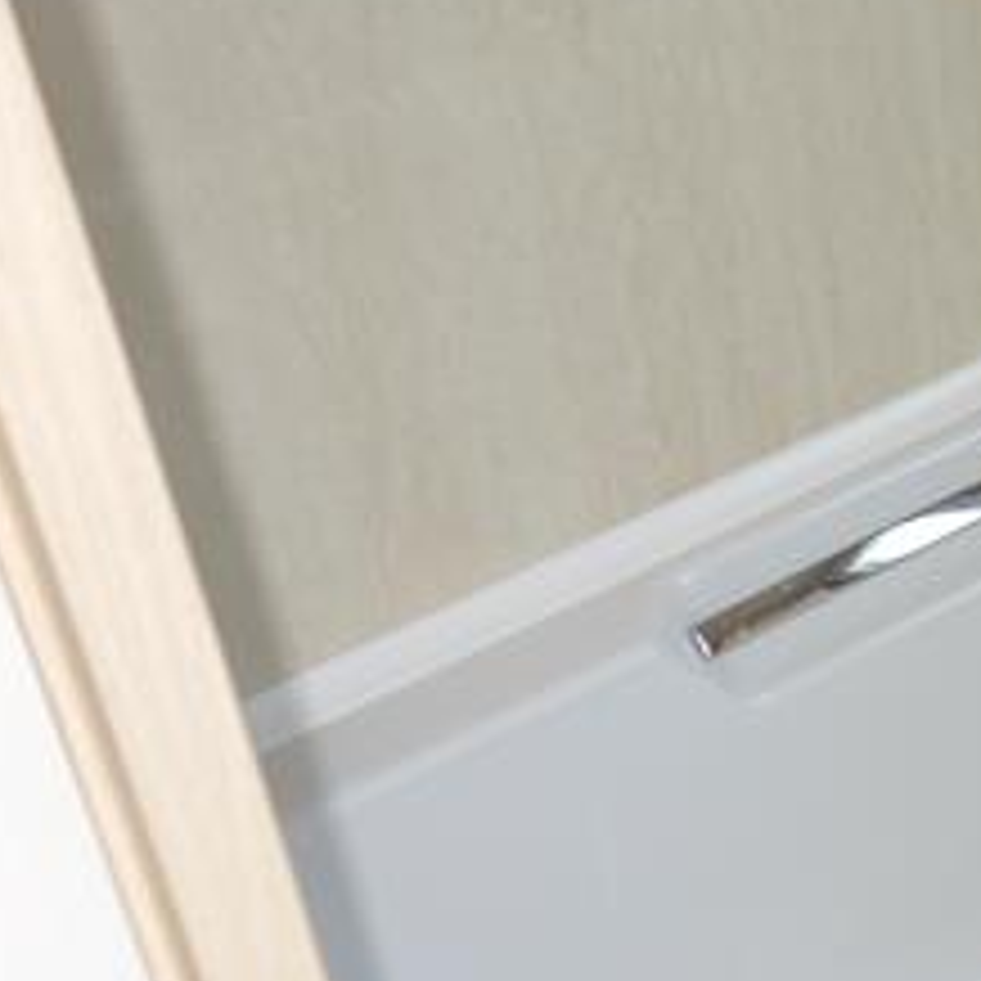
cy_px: 770
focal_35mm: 90
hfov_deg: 17.4
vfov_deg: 19.1
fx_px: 2886
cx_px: 1472
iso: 160
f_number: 2.5
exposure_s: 1/40
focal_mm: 12.18
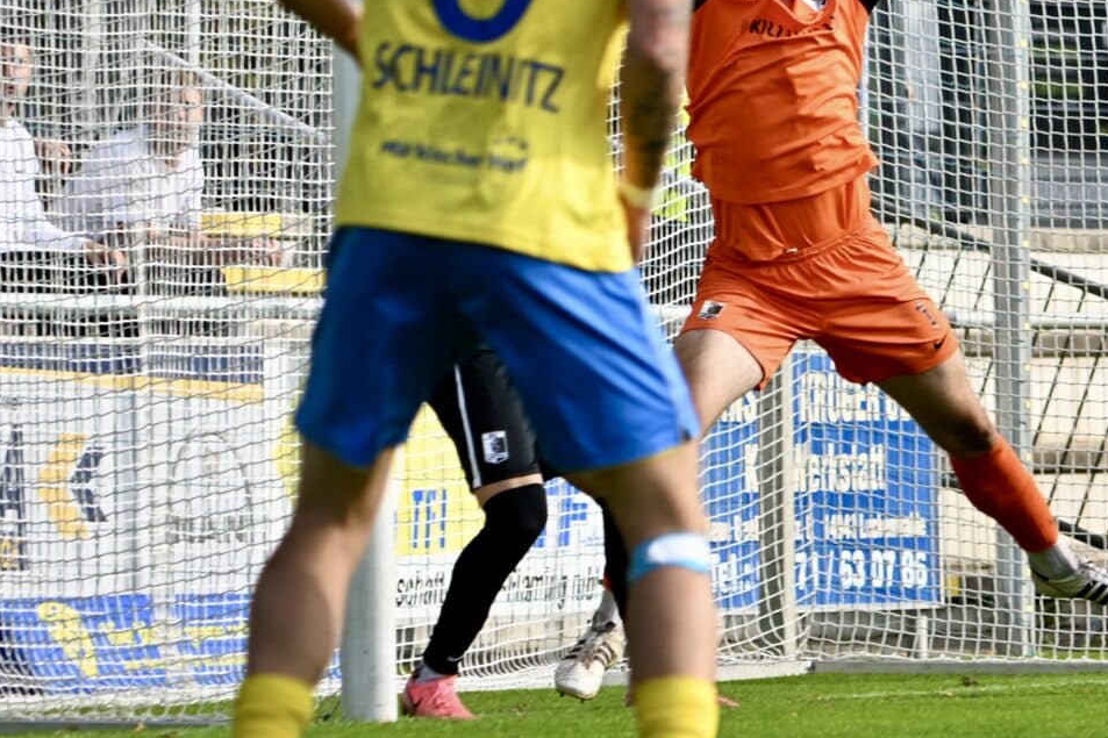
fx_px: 10585
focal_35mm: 344
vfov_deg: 4.0
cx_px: 1170
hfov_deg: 6.0
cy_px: 221
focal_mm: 160
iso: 450
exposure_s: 1/1600
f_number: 5
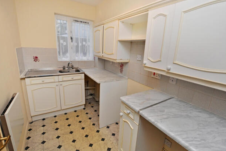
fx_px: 100
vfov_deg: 73.8
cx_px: 119
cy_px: 75
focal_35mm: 16
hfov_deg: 96.6
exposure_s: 1/60
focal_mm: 10
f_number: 8
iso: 400
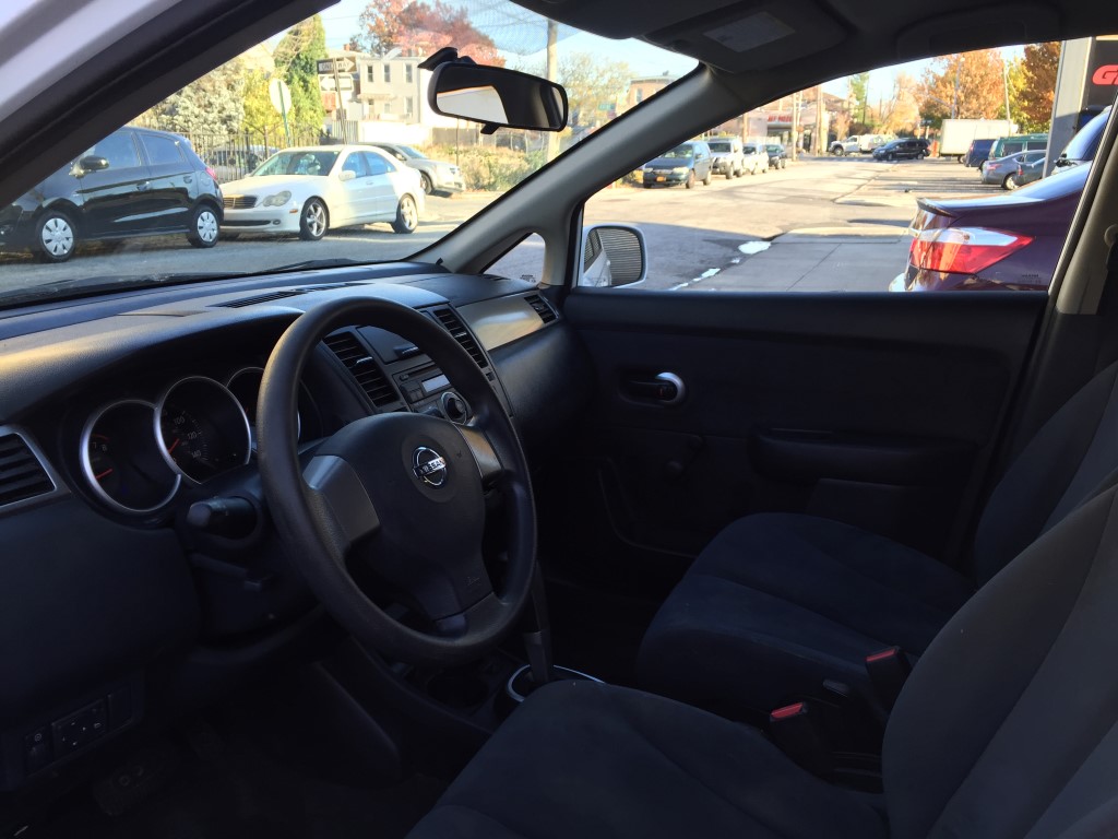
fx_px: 937
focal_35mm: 29
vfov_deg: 48.2
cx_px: 559
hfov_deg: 61.7
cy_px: 420
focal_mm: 4.15
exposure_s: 1/120
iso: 32
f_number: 2.2
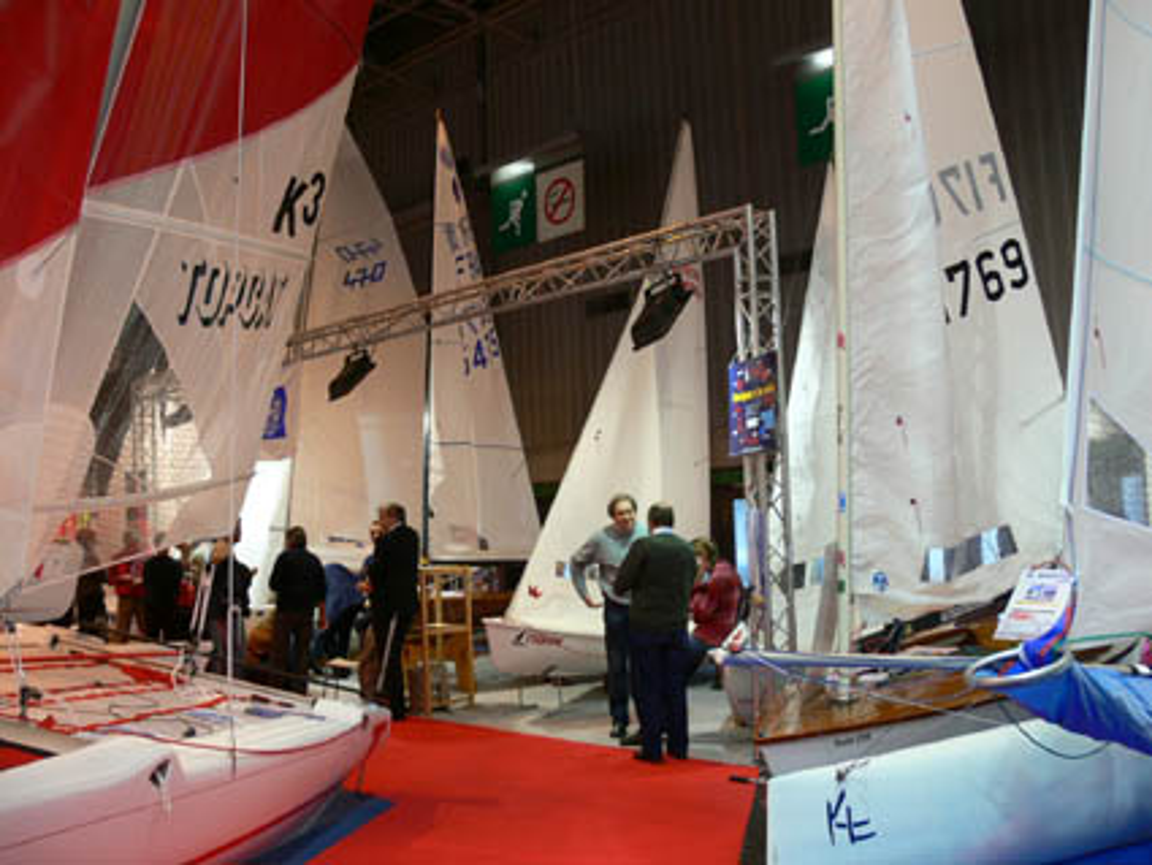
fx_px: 1165
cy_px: 432
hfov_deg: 52.6
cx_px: 576
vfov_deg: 40.7
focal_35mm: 35
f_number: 2.8
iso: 80
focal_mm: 7.4
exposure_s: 1/30
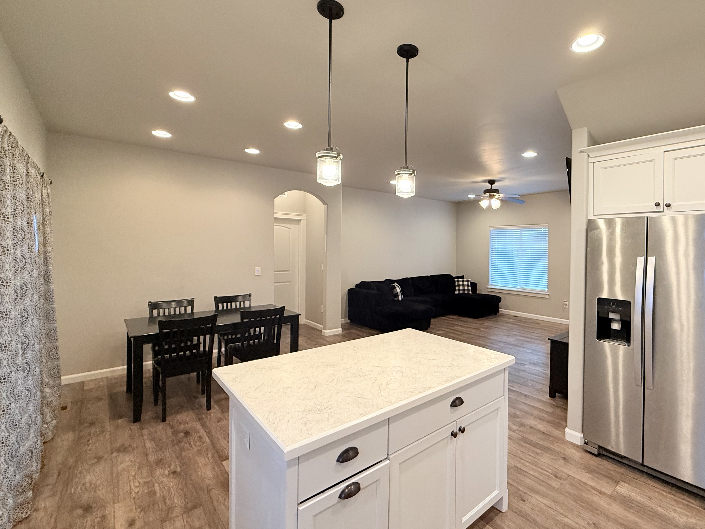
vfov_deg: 74.7
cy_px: 251
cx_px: 418
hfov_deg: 90.0
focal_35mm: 17
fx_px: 346
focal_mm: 2.22
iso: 250
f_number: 2.2
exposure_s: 1/60
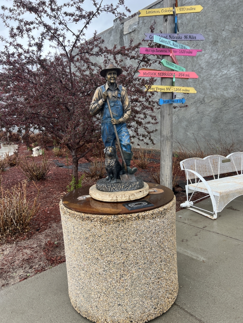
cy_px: 162
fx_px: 243
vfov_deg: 67.3
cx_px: 122
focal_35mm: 26
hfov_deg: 53.1
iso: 50
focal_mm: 5.7
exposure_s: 1/399
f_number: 1.5
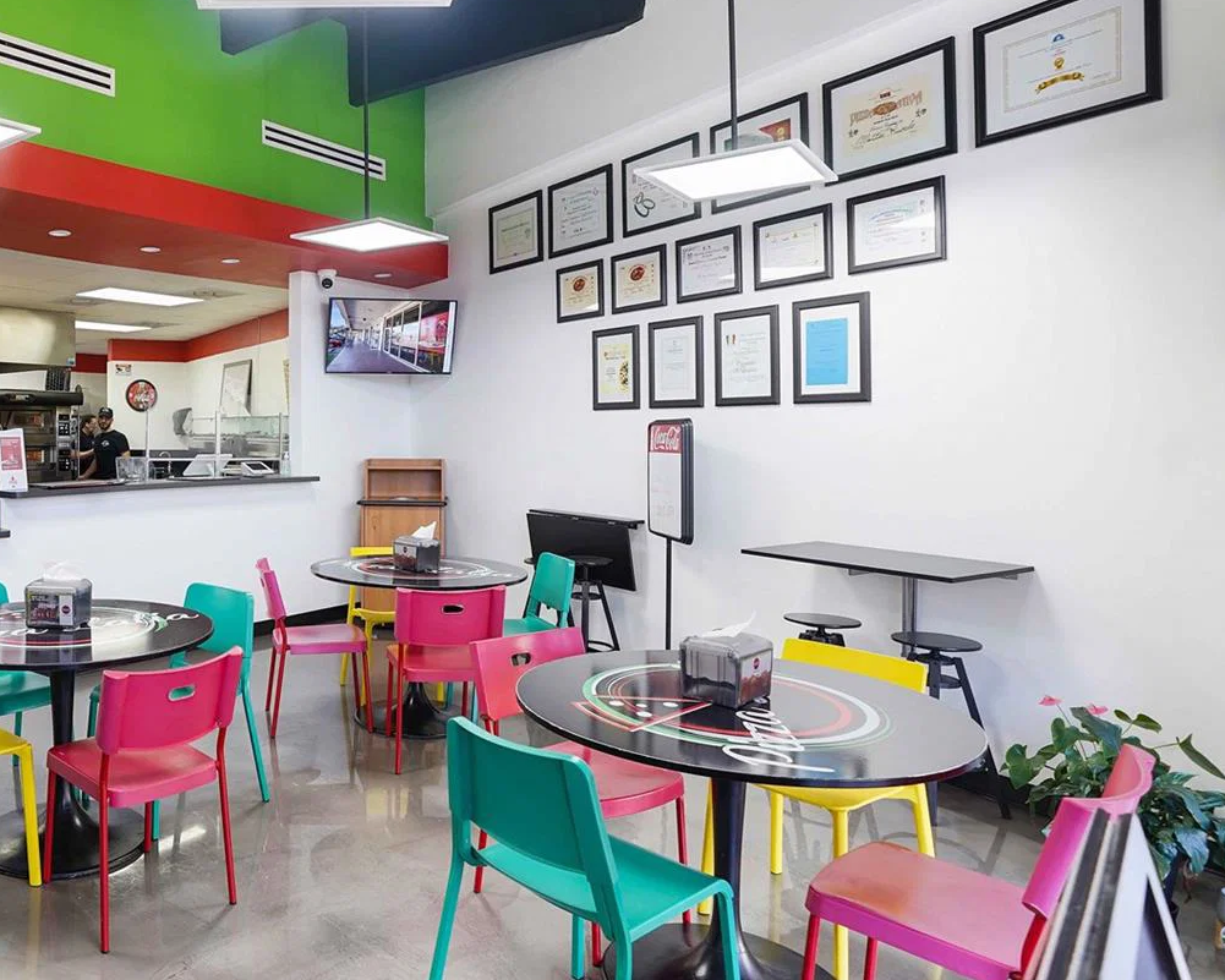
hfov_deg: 65.2
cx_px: 281
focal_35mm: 24
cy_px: 428
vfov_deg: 58.6
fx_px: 870
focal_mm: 16
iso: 640
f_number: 4
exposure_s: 1/100
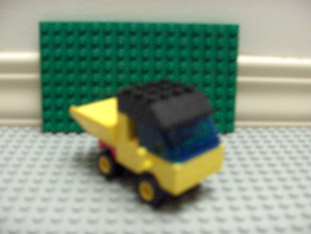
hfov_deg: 47.8
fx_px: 351
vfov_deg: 36.9
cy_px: 117
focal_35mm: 39
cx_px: 156
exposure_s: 1/2.09
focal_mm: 8
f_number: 2.8
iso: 100
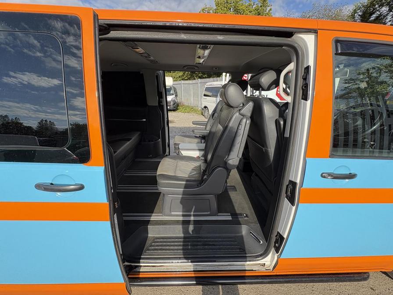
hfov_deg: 102.1
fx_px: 159
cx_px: 196
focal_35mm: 14
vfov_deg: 85.7
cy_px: 148
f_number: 2.2
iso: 64
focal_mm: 2.22
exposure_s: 1/657
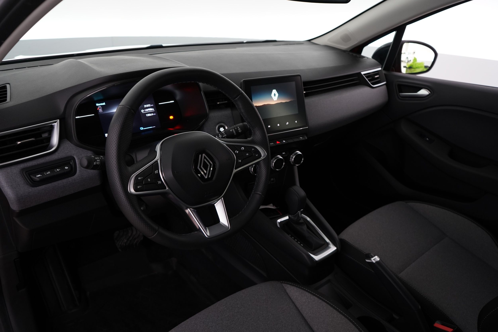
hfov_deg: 65.5
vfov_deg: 46.4
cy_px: 166
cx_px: 249
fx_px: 387
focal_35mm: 28
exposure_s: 1/10
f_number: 5
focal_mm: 28
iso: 1000
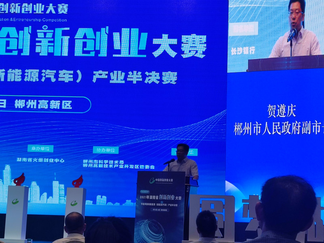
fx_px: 711
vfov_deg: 19.4
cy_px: 122
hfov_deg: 25.7
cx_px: 162
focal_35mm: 76
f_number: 1.69
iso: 50
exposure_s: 1/209
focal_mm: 6.72
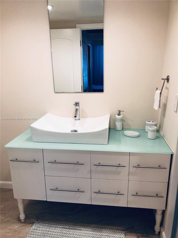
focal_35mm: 28
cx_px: 89
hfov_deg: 49.7
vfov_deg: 63.4
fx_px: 192
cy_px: 119
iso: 32
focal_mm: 3.99
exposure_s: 1/30
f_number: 1.8
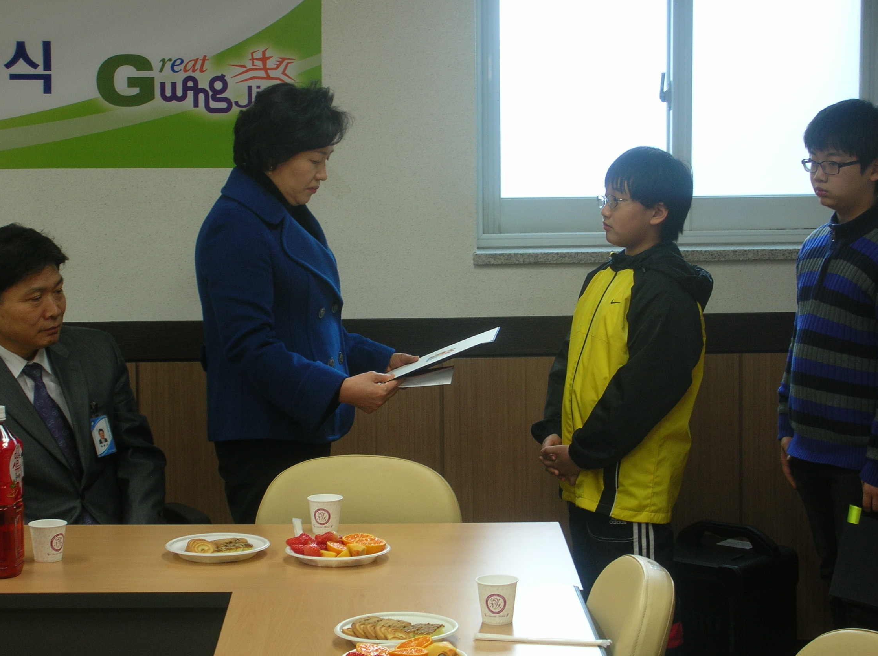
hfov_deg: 23.3
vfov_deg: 17.5
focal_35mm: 84
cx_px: 442
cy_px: 323
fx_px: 2129
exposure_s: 1/15.7
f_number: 4.2
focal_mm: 13.7
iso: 50
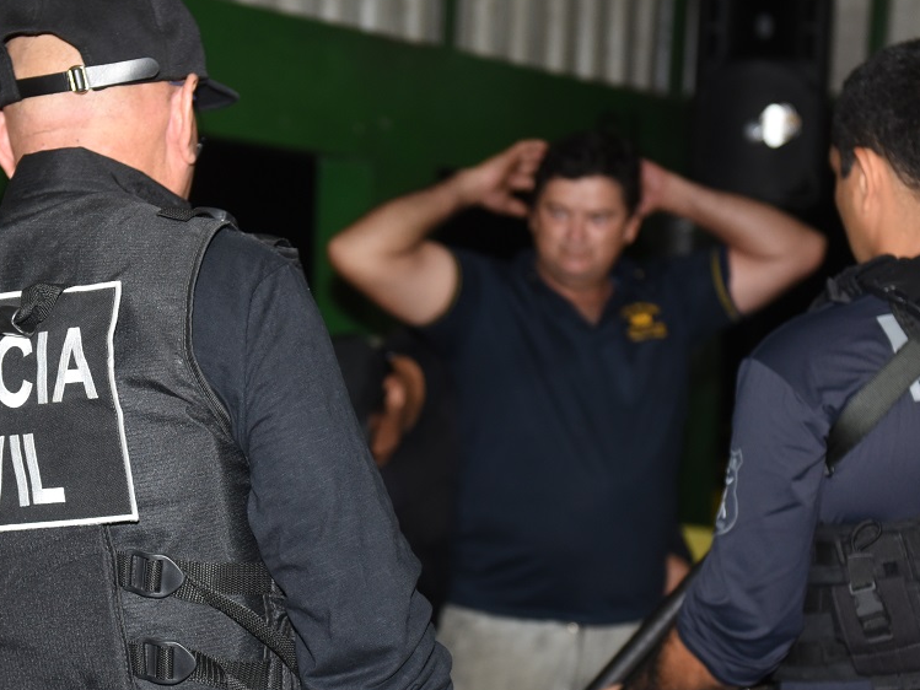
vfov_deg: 19.1
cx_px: 429
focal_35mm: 77
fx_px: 2047
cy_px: 409
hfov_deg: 25.3
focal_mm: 45
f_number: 2.8
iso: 1250
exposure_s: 1/125
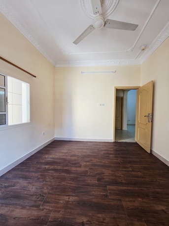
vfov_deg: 106.2
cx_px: 84
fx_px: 85
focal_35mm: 13
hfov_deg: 89.9
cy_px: 113
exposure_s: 1/101
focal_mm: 2.2
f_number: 1.9
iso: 100
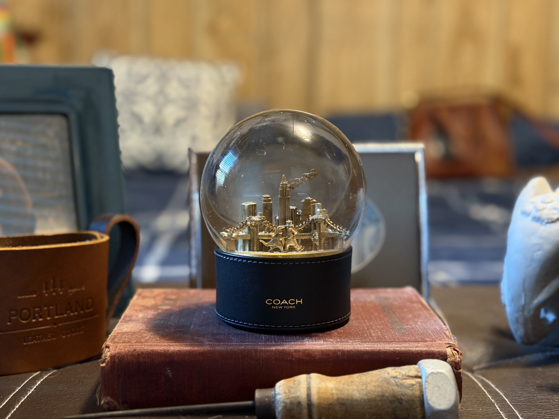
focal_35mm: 48
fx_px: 775
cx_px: 280
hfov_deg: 39.7
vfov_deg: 30.3
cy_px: 210
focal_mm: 6.76
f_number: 1.78
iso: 640
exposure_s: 1/24
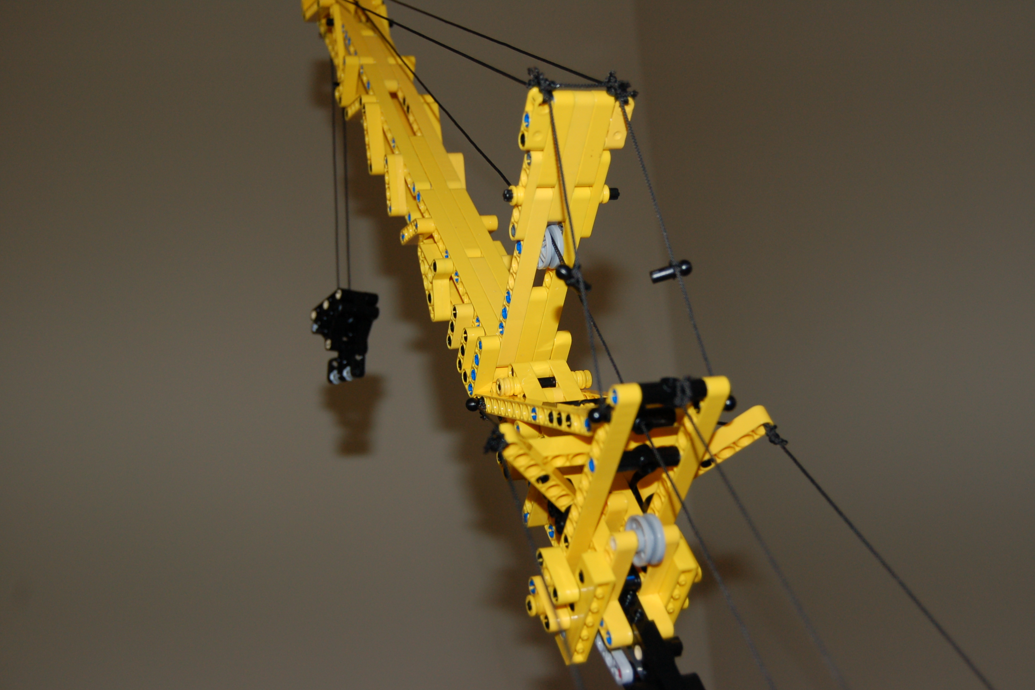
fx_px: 1236
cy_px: 338
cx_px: 529
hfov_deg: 45.4
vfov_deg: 31.2
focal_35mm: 43
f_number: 4.2
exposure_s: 1/60
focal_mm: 28
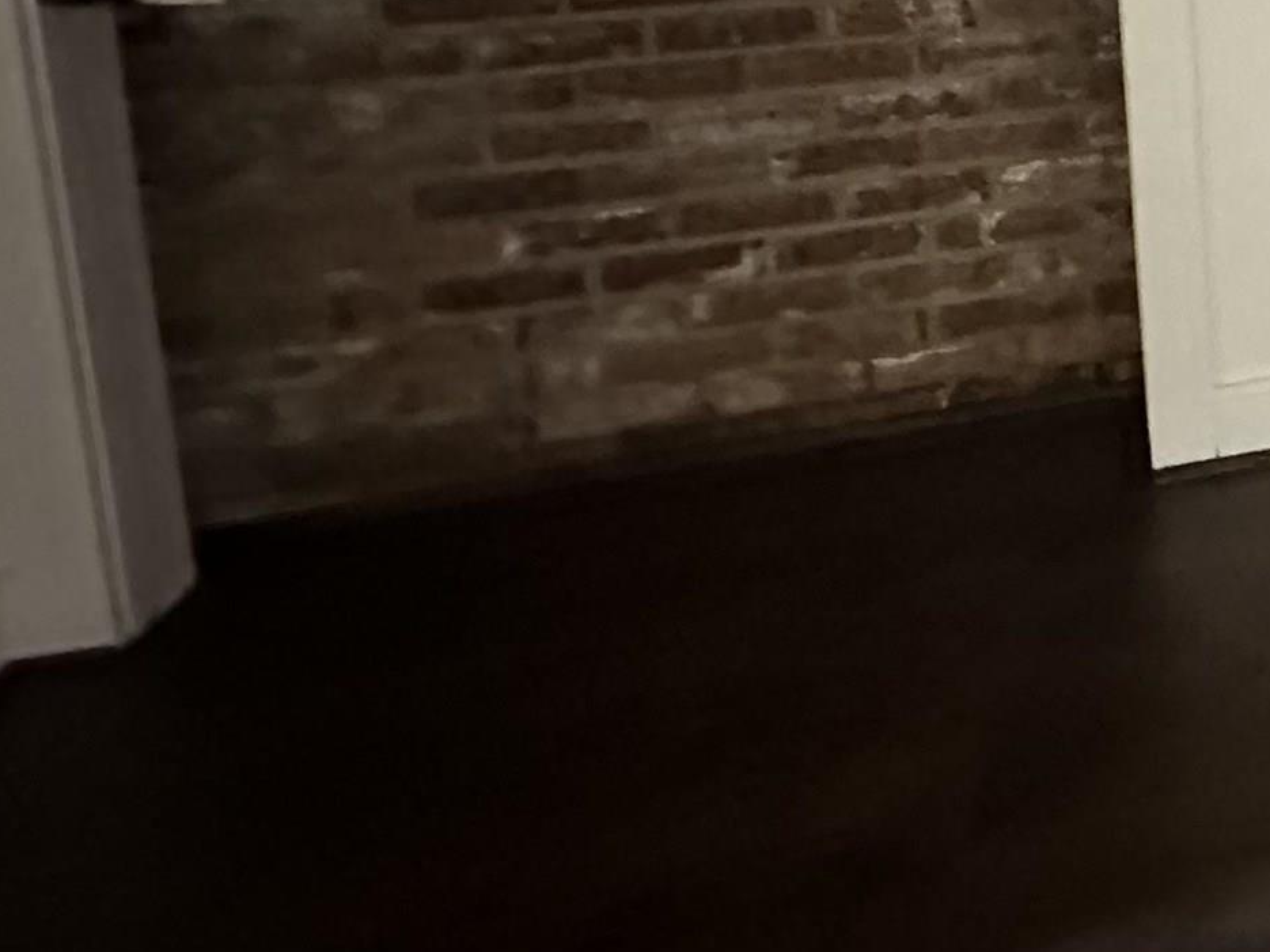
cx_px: 1899
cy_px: -247
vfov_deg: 27.1
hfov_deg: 27.9
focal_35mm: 46
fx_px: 1687
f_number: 2.2
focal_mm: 2.22
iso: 1000
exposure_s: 1/40
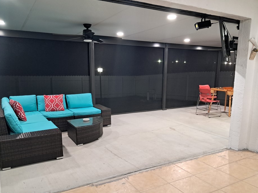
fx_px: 224
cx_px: 135
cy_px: 105
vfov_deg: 46.7
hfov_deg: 59.9
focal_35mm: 30
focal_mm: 4
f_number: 1.8
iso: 640
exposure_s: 1/33
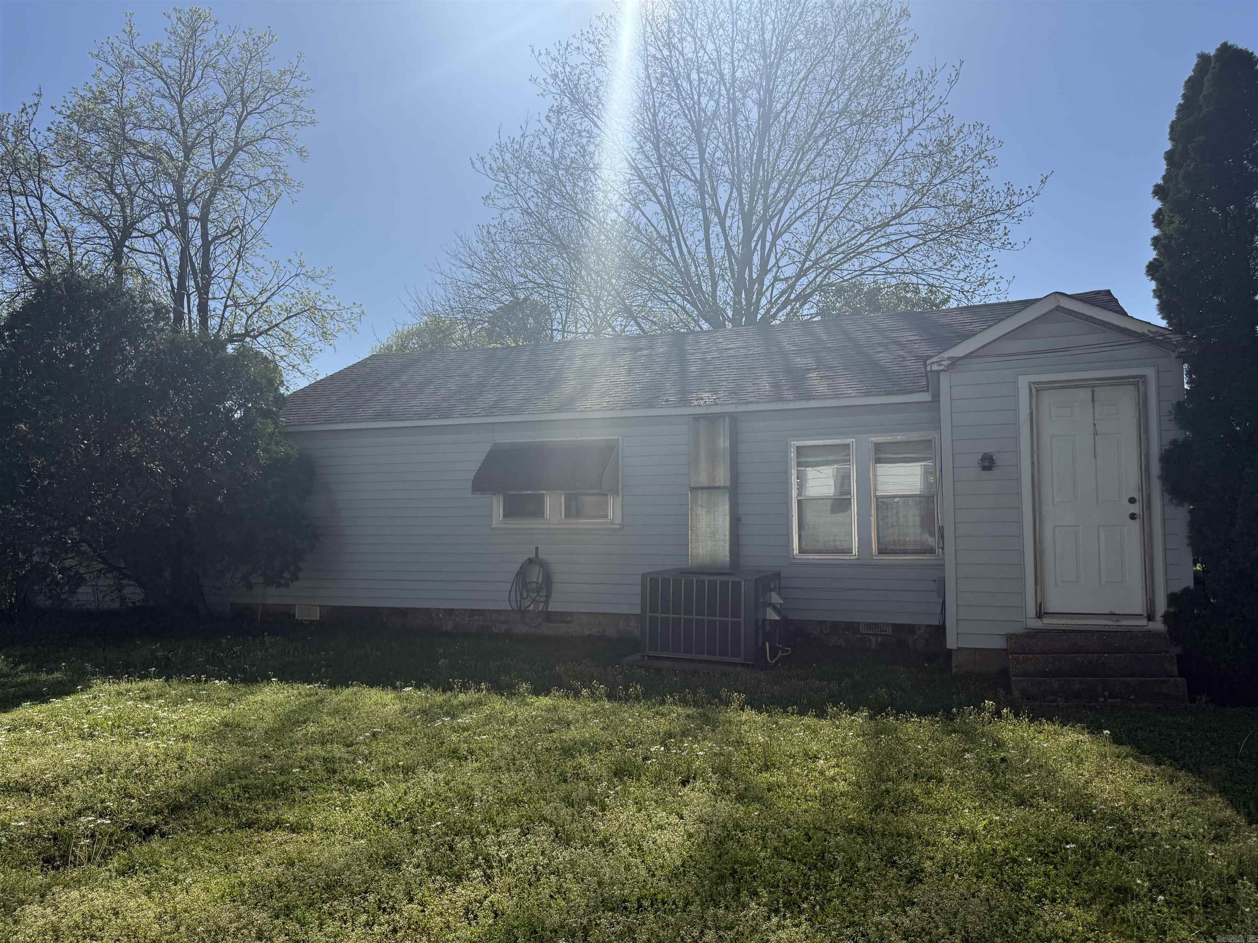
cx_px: 629
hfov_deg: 71.6
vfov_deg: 56.8
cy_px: 472
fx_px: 872
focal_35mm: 24
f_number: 1.78
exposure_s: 1/10309
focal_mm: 6.76
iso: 100
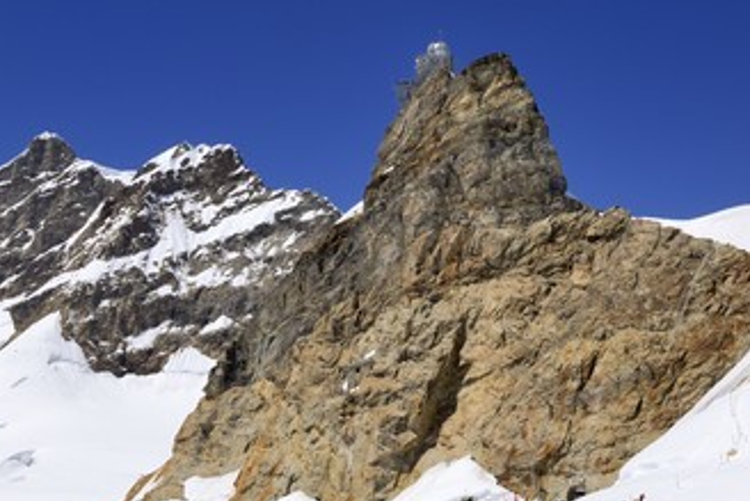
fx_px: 1243
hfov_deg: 33.5
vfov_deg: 22.8
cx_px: 317
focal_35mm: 60
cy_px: 259
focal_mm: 31
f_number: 15
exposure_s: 1/160
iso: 100
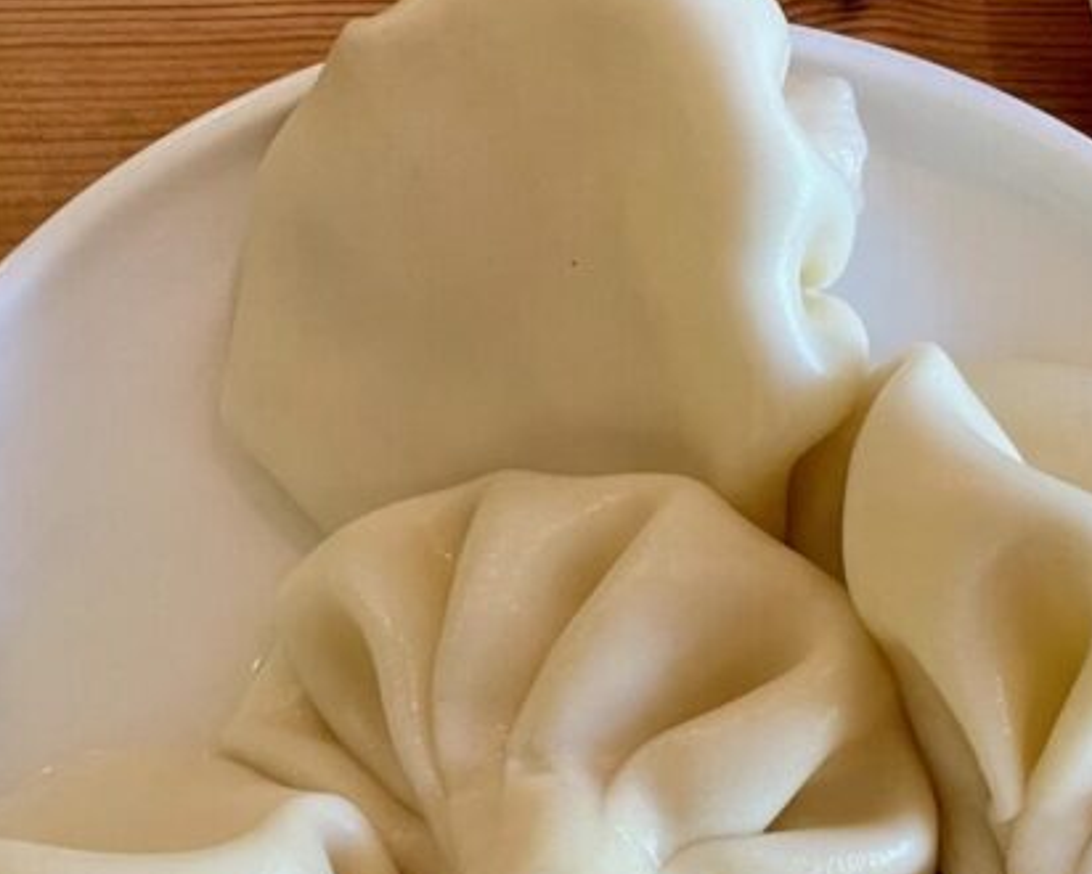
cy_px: 871
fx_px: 2037
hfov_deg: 29.9
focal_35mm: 63
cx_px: 657
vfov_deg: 23.2
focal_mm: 4.2
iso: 160
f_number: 1.6
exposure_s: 1/50
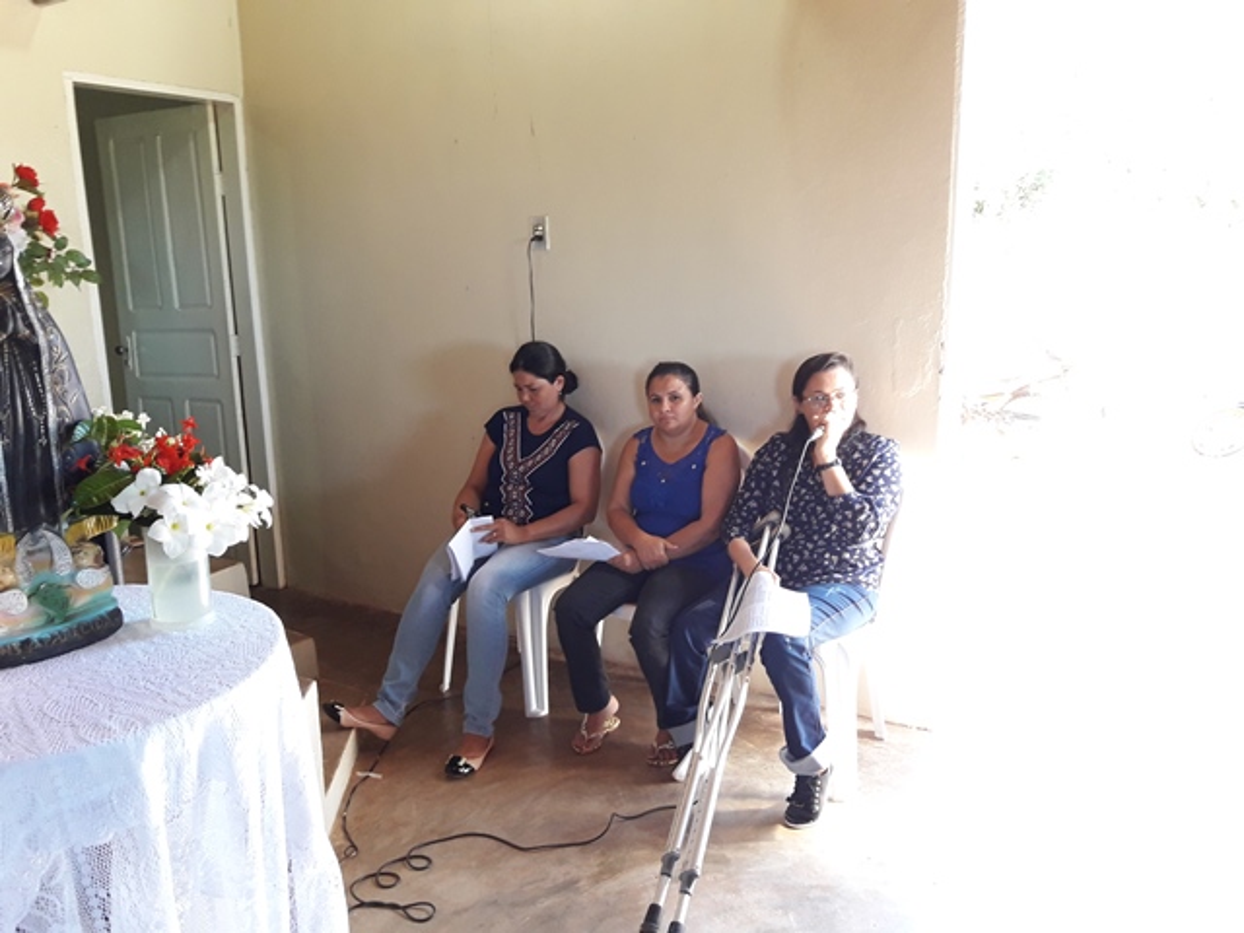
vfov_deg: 49.7
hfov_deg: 63.4
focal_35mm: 28
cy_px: 466
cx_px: 622
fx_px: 1006
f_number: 1.9
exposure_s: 1/40
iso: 125
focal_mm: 3.7
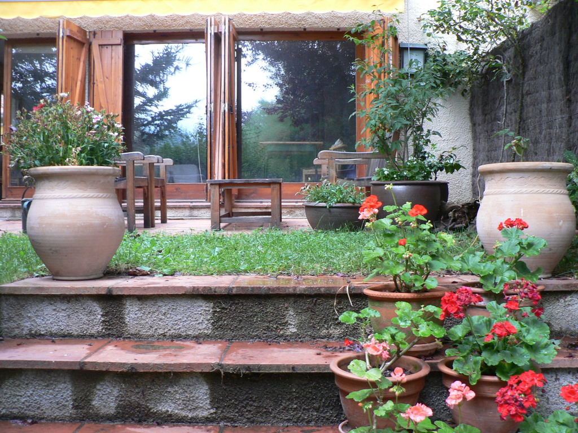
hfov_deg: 51.4
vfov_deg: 39.7
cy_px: 216
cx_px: 289
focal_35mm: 36
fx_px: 601
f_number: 2.8
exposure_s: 1/30
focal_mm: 6
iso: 150
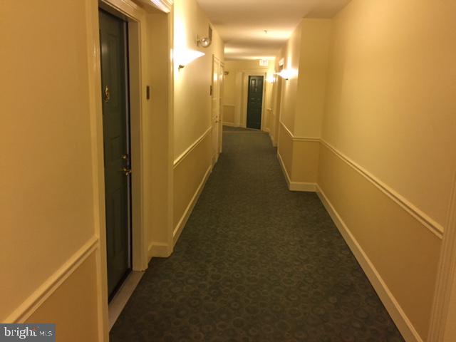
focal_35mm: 29
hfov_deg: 61.7
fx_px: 382
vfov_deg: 48.2
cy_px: 171
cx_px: 228
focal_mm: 4.15
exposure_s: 1/24
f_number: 2.2
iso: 250
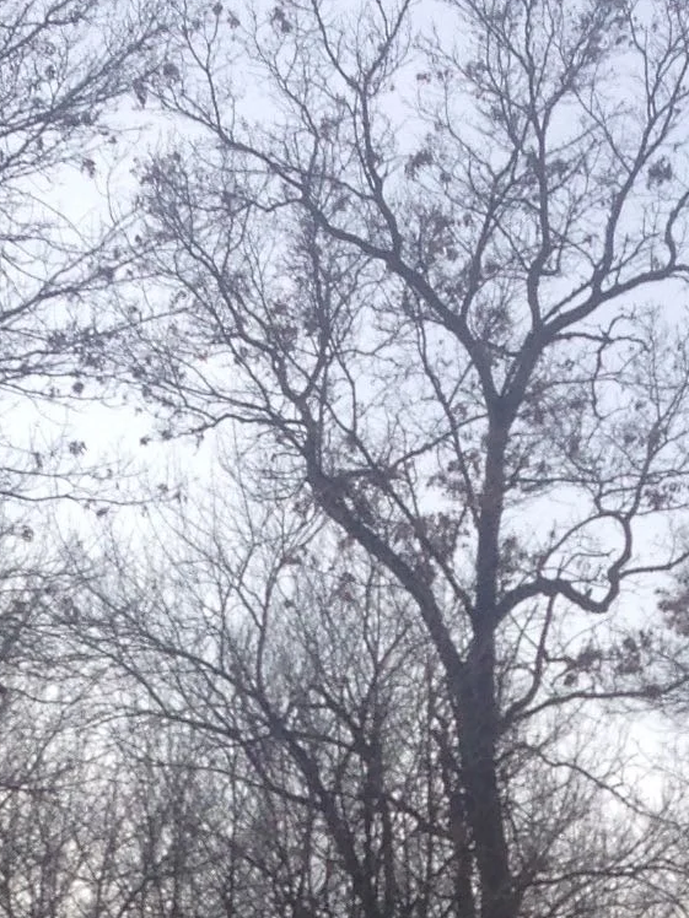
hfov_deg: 10.3
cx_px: 561
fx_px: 3822
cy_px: 1430
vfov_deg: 12.9
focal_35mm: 144
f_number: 2.4
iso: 50
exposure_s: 1/1085
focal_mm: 4.12
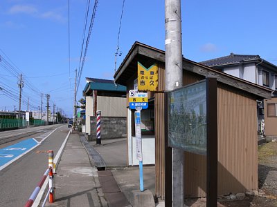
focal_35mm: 35
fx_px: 280
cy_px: 104
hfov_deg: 52.6
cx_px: 138
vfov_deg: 40.7
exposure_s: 1/320
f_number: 5.6
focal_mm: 7.4
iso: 80
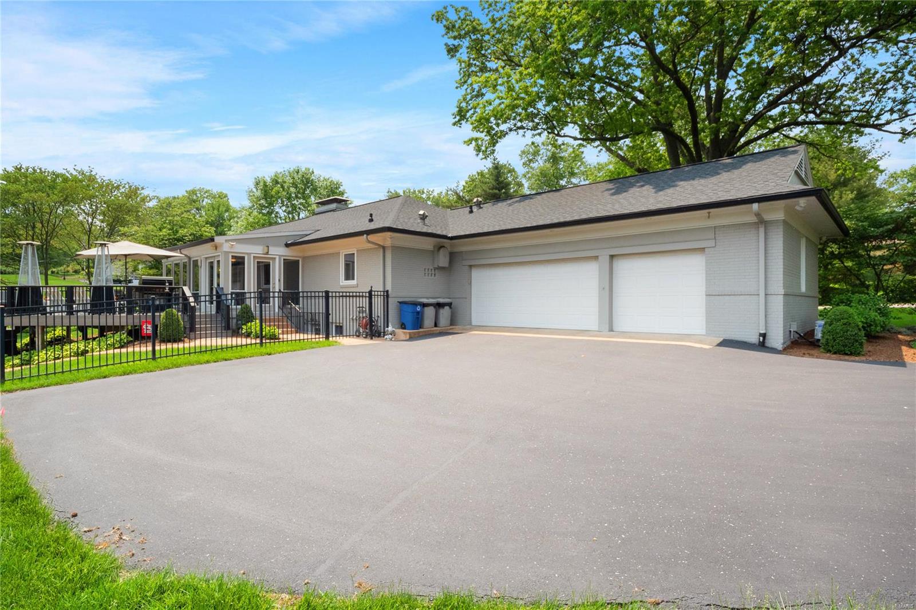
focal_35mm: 18
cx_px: 458
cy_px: 305
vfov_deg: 67.4
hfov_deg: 90.0
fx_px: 458
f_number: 8
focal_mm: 9
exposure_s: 1/500
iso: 400
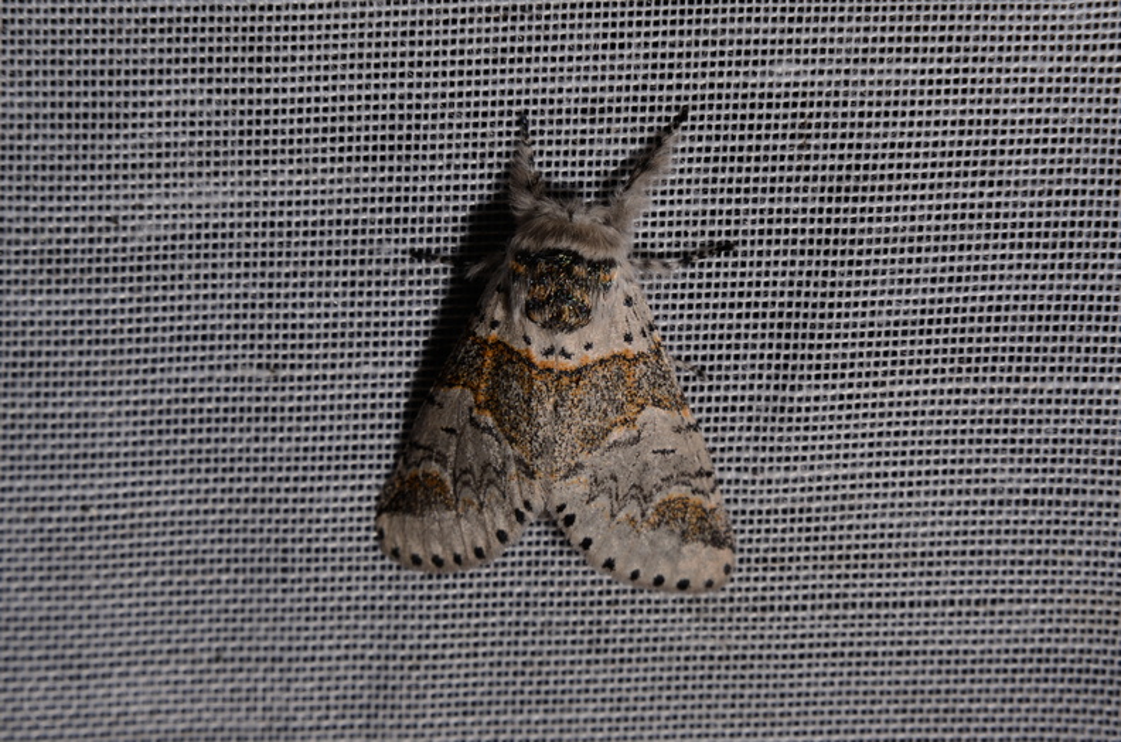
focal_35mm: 128
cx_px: 560
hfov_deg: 16.1
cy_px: 371
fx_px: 3961
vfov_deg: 10.7
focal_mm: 85
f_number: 25
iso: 100
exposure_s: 1/60
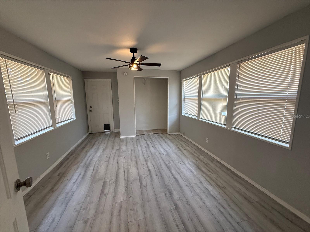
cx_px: 155
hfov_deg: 102.1
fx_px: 125
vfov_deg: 85.7
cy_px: 116
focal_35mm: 14
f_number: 2.2
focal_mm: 2.22
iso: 250
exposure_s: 1/120
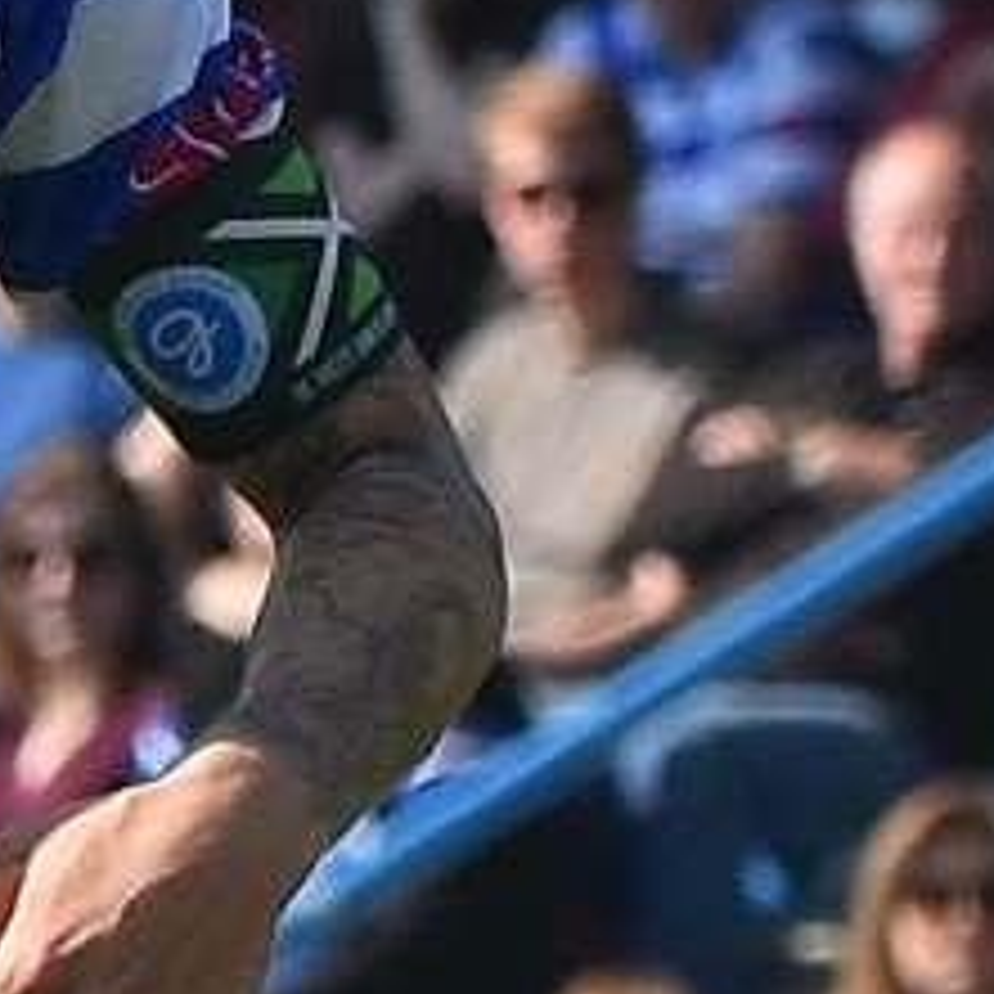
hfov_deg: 1.3
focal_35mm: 1385
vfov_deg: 1.3
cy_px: 1192
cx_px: -1210
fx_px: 44985
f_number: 5
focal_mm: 125
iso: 220
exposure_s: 1/1000
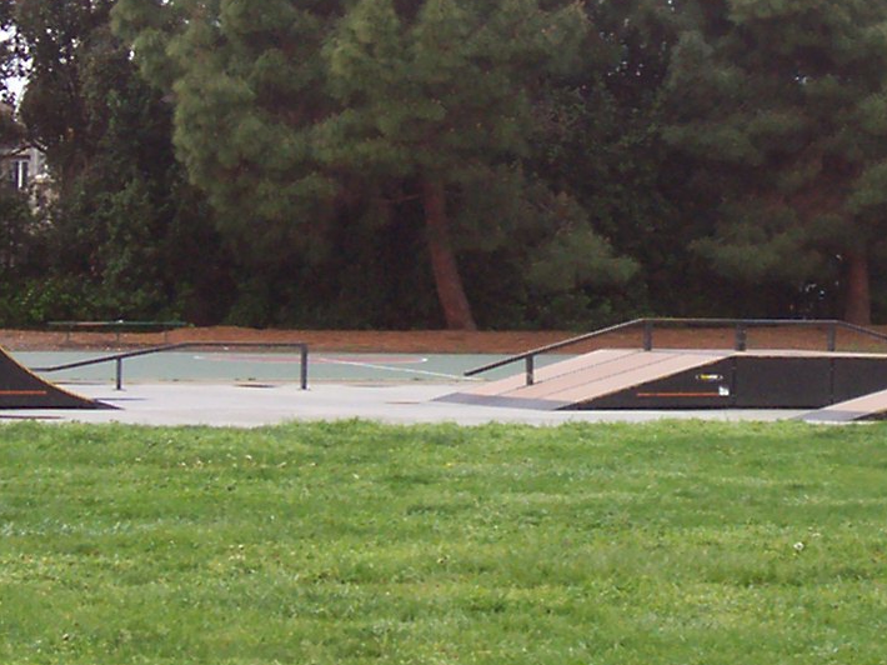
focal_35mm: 172
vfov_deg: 8.6
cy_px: 204
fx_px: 4406
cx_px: 718
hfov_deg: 11.5
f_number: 3.2
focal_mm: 8.7
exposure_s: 1/332
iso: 80
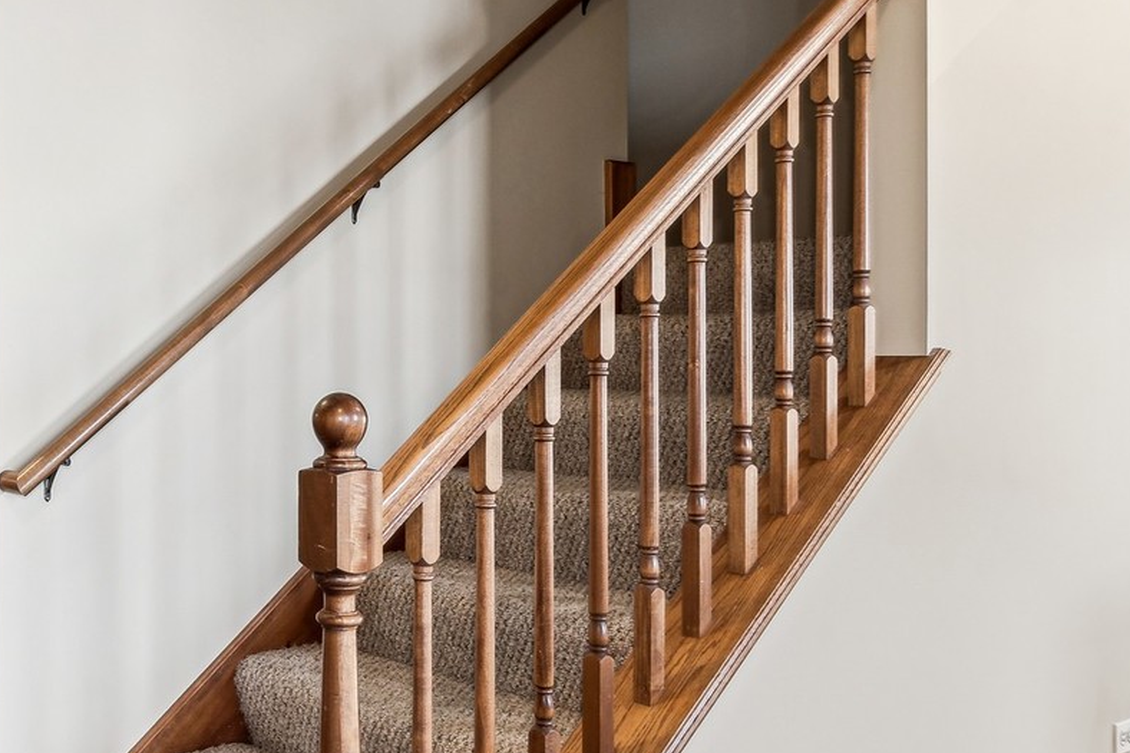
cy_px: 356
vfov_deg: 35.9
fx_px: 1161
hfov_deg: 47.7
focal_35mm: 37
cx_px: 156
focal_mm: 12
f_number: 9
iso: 100
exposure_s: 1/4
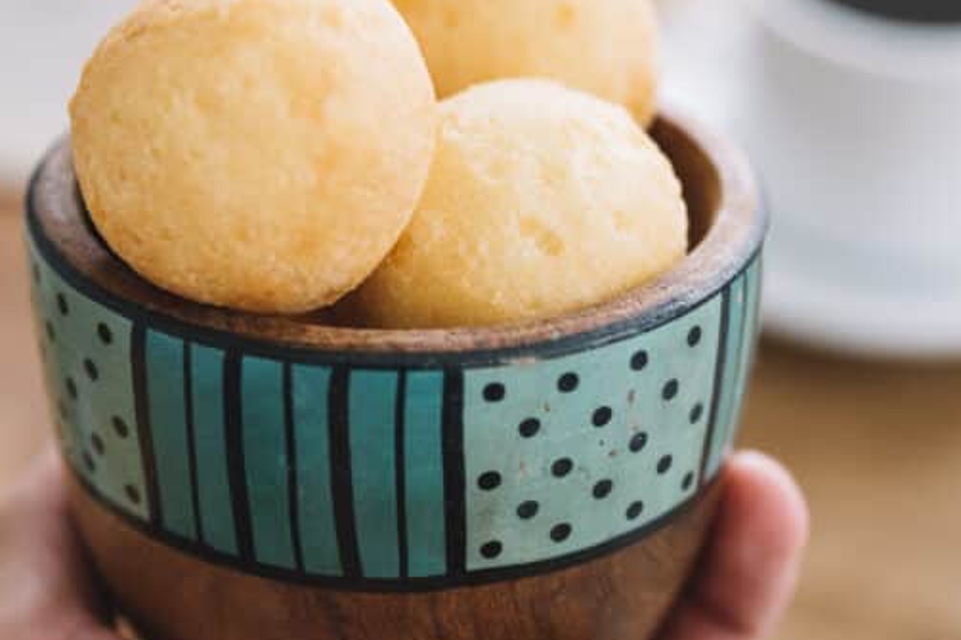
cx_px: 397
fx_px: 2989
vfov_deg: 12.2
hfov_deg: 18.3
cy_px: 313
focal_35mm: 112
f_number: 2.8
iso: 160
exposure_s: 1/125
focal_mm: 55
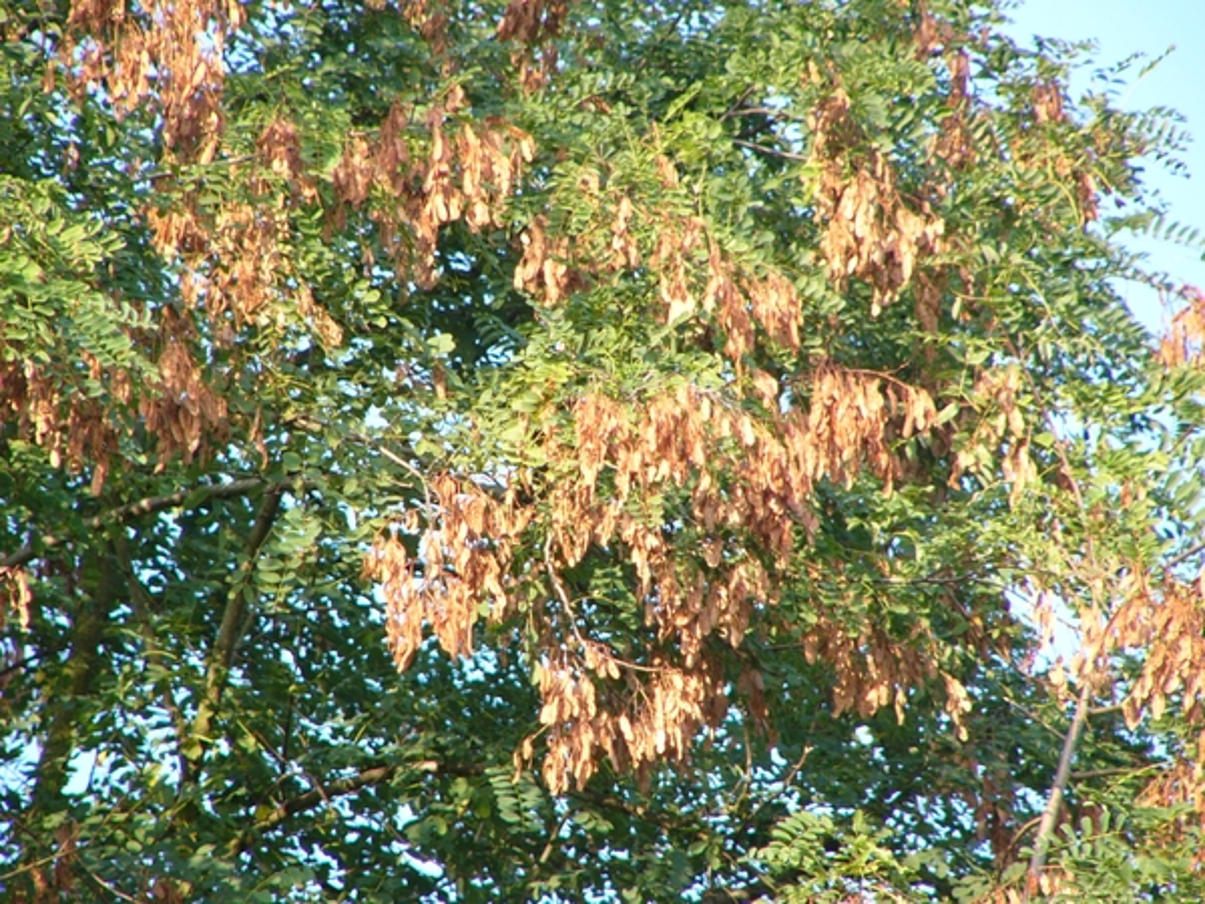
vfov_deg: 3.4
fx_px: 15038
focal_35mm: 432
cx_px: 602
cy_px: 452
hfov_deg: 4.6
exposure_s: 1/125
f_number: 3.3
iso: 50
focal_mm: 72
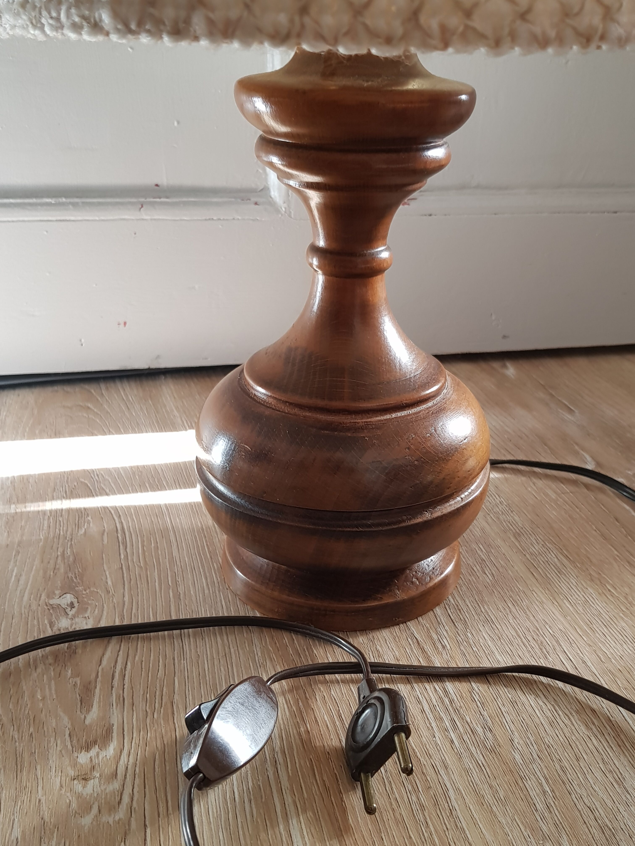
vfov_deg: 67.3
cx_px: 318
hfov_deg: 53.1
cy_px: 423
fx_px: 636
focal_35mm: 26
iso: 80
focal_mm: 4.2
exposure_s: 1/50
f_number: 1.7
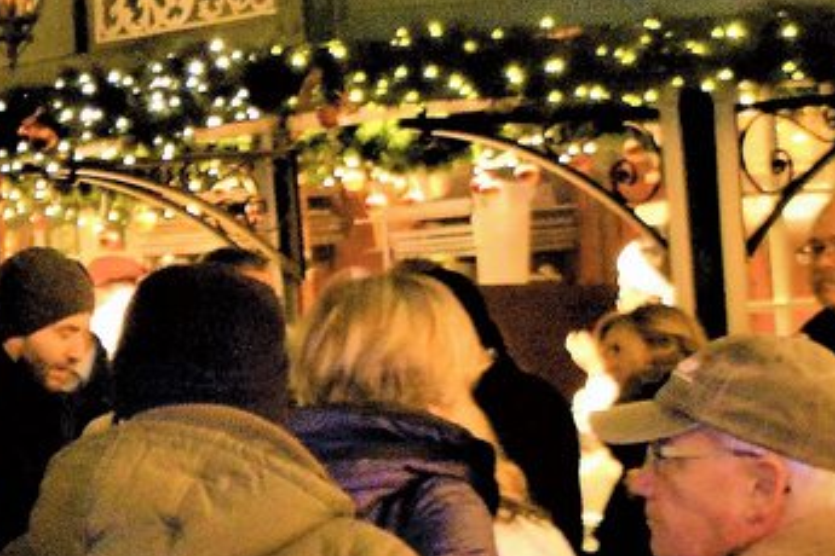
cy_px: -34
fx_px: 3595
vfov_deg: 8.8
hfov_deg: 12.5
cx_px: -440
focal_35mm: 155
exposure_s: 1/60
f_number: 3.5
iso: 2500
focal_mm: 22
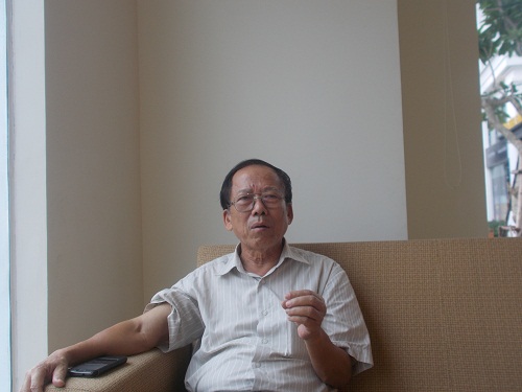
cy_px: 196
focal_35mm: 39
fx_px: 588
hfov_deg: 47.9
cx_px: 261
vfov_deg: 36.8
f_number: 3.9
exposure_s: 1/60
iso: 80
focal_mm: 6.9
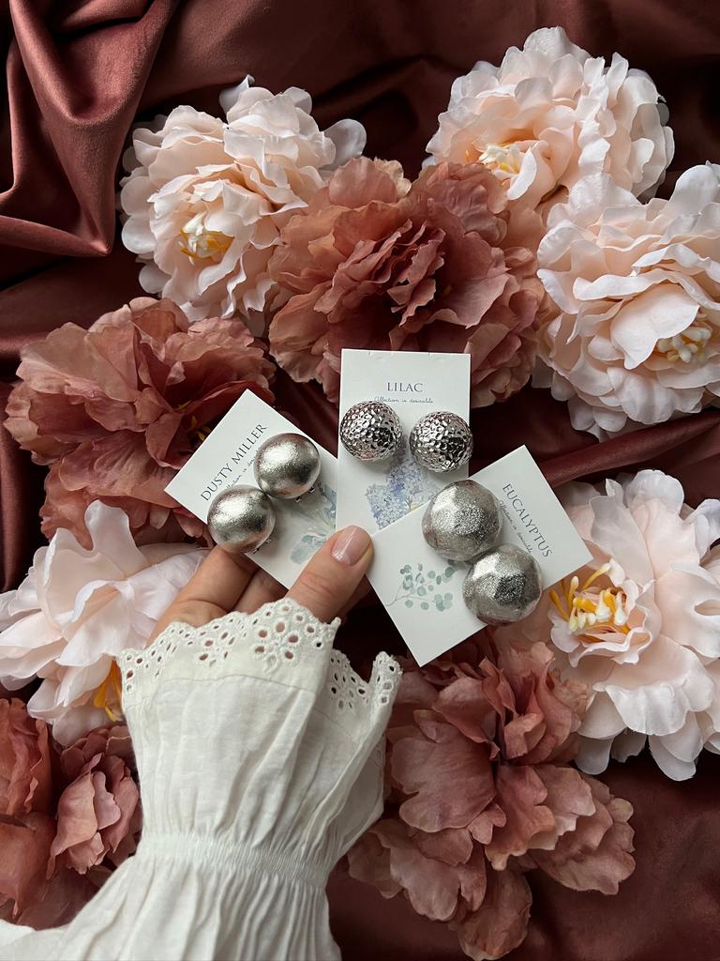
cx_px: 360
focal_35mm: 26
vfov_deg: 67.3
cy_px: 480
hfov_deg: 53.1
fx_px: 721
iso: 160
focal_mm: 5.7
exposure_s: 1/60
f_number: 1.5
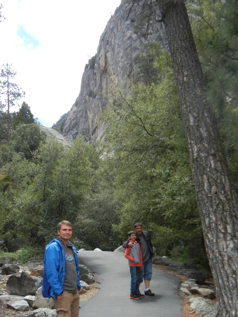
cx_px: 101
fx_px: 385
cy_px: 207
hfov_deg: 34.3
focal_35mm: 42
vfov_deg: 44.2
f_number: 3.5
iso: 160
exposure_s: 1/543
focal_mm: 5.4
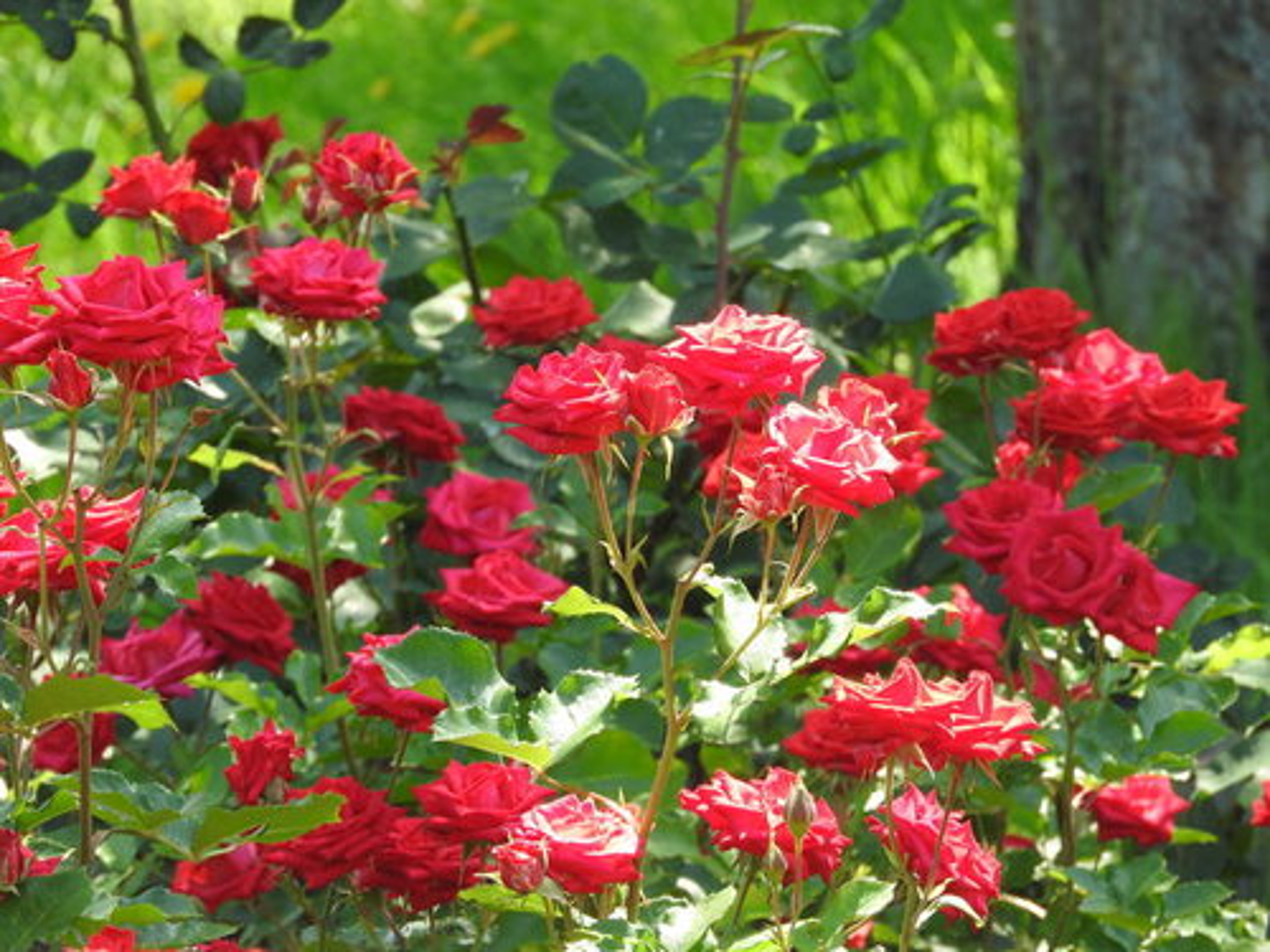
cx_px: 635
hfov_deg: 5.0
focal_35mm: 400
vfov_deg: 3.7
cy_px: 476
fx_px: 14675
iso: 180
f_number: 5.6
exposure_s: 1/125
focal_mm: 71.7
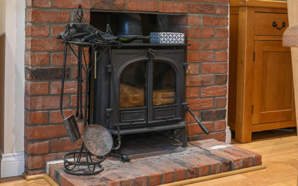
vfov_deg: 24.9
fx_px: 422
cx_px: 150
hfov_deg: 38.9
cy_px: 90
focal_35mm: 52
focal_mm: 50
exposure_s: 8
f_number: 16
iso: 400
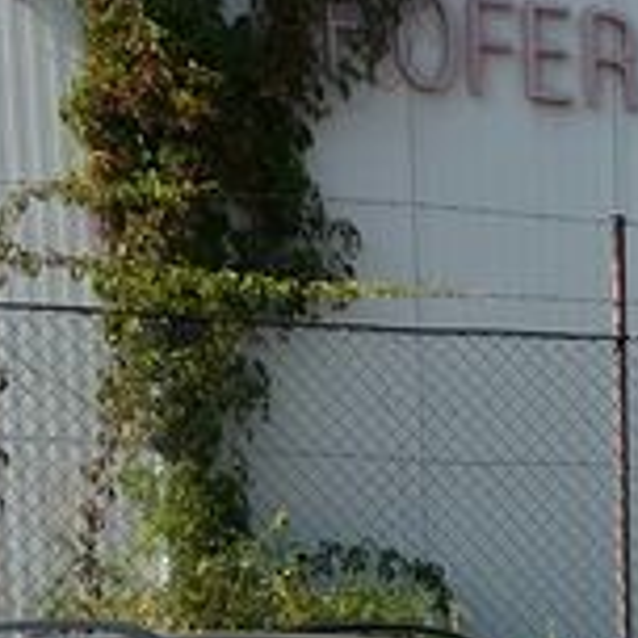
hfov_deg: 10.5
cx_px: 1230
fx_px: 3232
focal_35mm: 155
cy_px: 1373
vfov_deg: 10.2
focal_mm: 5.1
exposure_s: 1/3876
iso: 50
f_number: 1.6
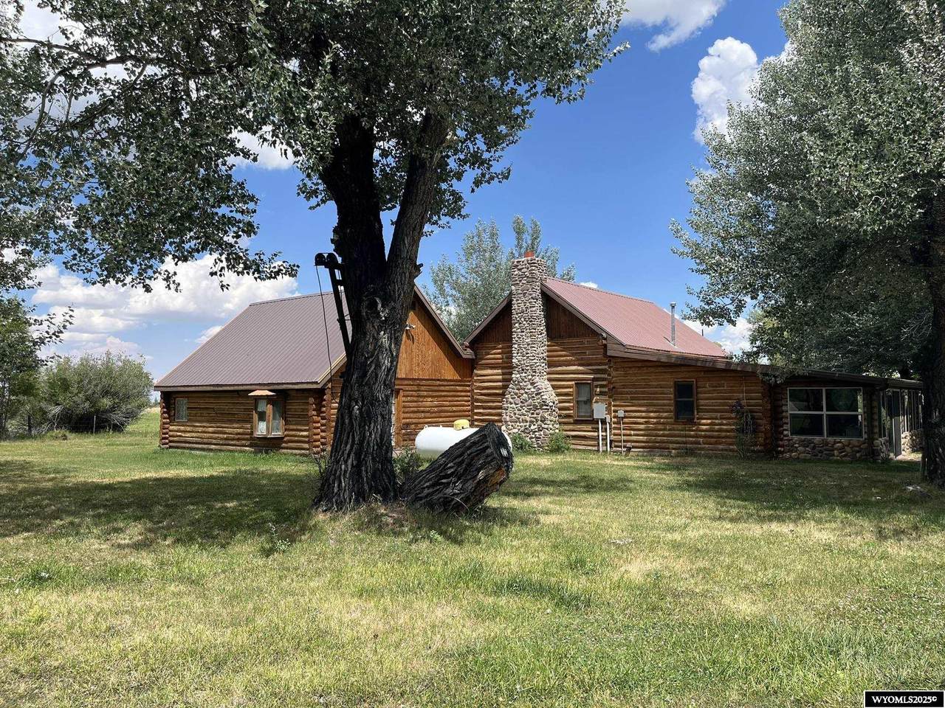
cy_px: 354
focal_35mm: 26
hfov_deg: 67.3
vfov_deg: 53.1
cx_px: 472
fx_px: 710
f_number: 1.6
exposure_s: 1/2632
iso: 50
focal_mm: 5.1
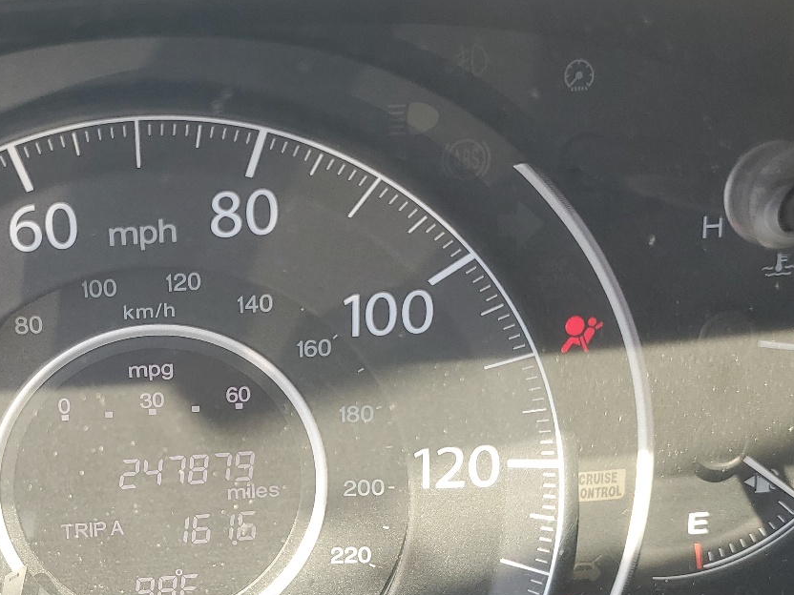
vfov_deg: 28.9
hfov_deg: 37.0
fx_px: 1147
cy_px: 409
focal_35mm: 50
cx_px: 177
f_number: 1.5
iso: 50
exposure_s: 1/159
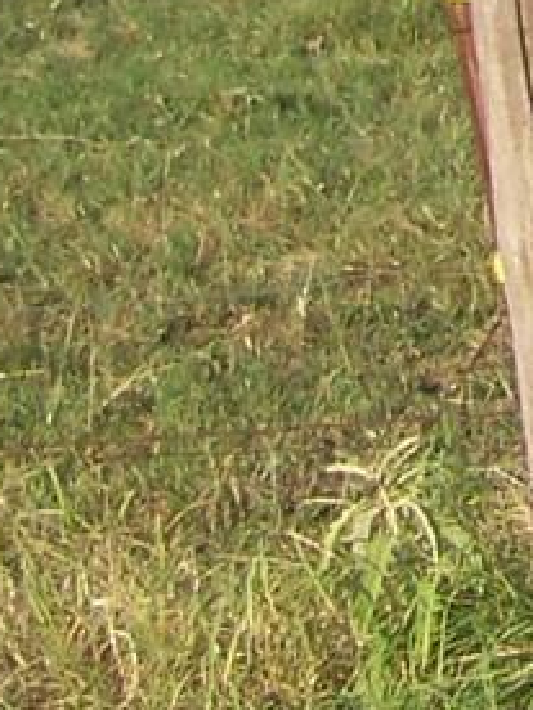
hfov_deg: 5.1
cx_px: 1898
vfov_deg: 7.0
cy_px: -972
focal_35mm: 267
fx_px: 5482
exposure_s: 1/640
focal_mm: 5.85
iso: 64
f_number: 2.8
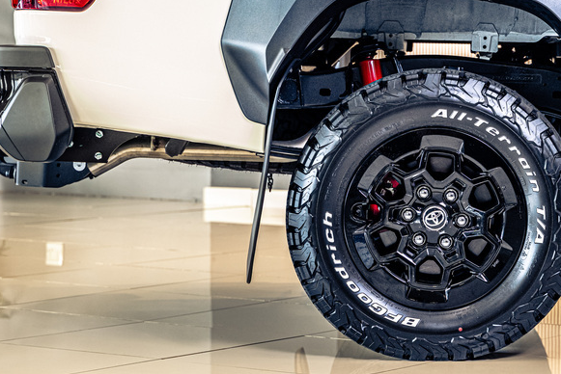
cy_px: 79
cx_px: 427
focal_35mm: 132
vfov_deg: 10.4
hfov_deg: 15.4
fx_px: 2058
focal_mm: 75
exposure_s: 1/125
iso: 1600
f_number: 4.5
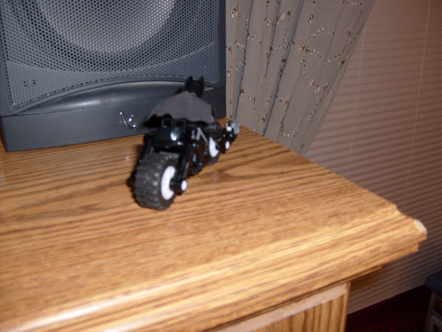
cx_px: 221
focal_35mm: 35
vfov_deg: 40.7
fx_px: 447
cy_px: 166
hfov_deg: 52.6
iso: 100
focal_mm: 5.8
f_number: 2.8
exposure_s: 1/45
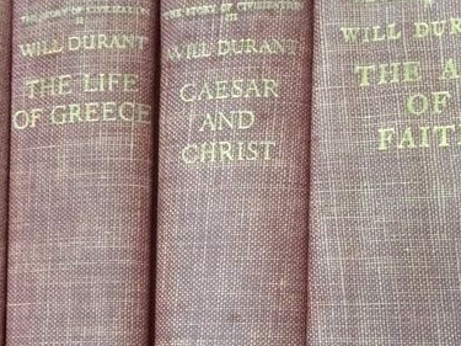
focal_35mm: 72
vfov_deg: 19.3
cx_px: 205
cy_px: 408
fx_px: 959
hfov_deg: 27.0
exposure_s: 1/17
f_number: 2.2
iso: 320
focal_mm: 4.12
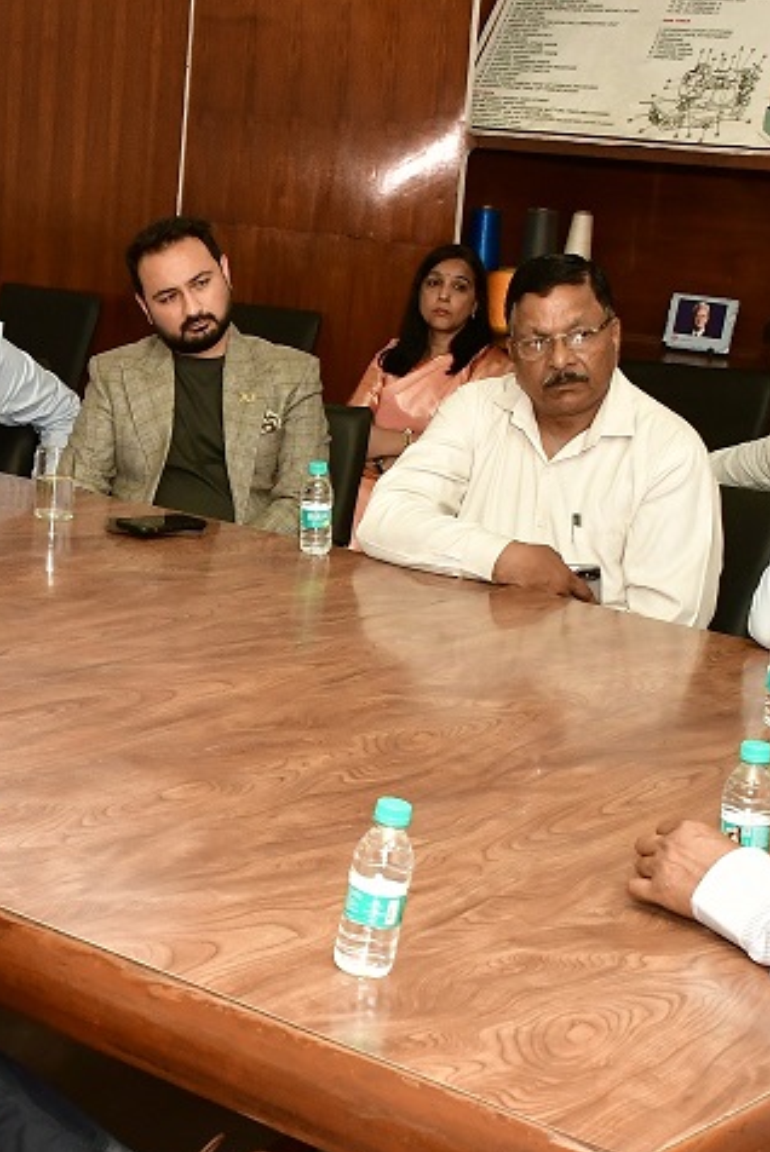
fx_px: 2178
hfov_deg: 19.5
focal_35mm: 68
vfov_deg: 29.6
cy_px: 663
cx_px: 24
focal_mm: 18
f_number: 5
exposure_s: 1/125
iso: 1250
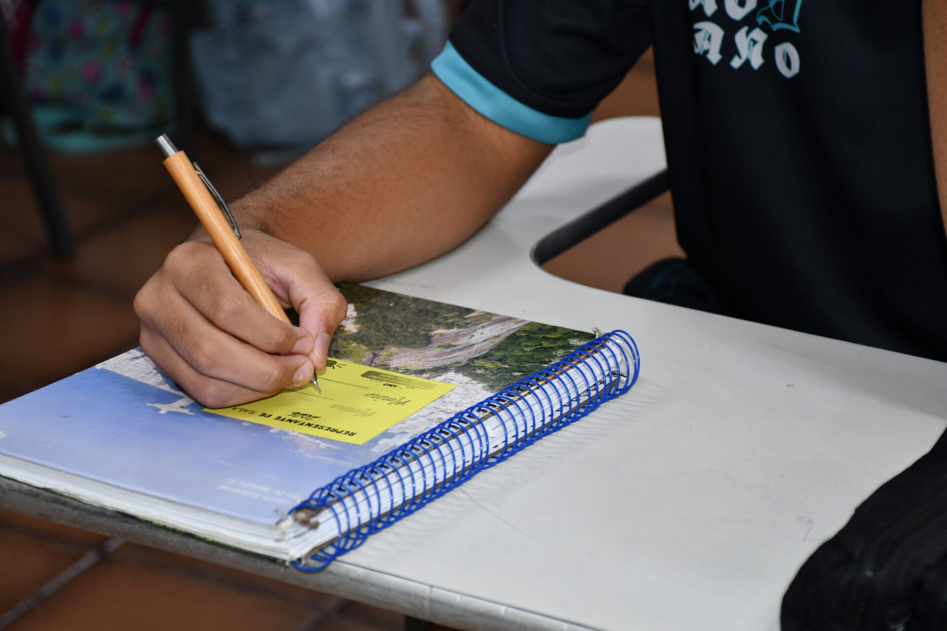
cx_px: 474
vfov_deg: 13.0
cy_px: 316
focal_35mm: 105
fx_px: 2762
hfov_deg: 19.5
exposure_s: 1/60
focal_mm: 70
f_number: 5
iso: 500
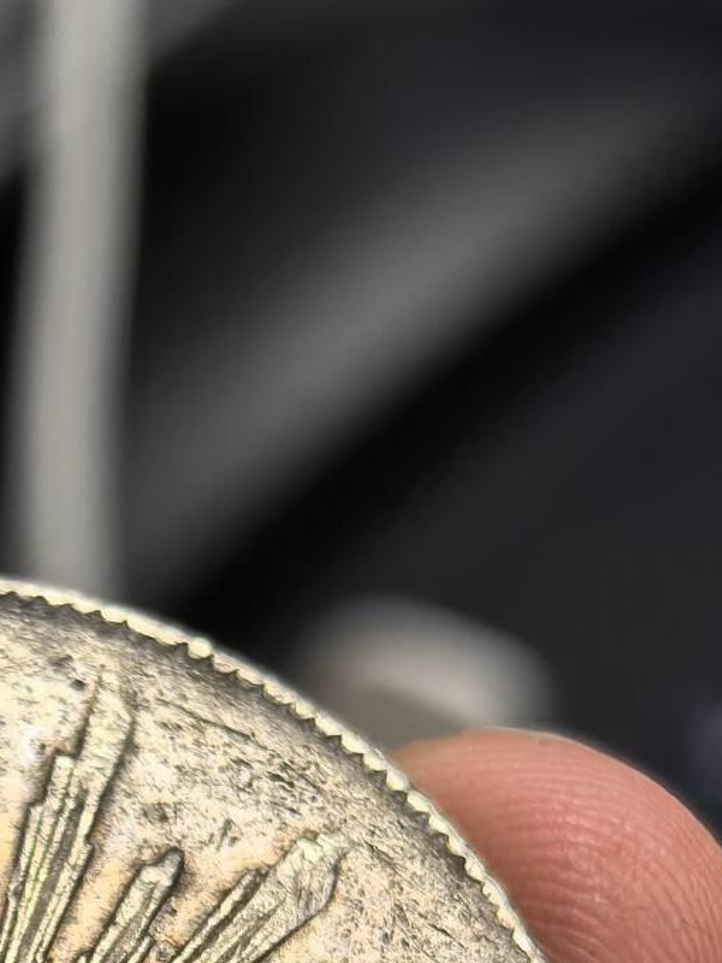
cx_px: -101
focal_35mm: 143
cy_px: 1249
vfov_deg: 13.3
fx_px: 3977
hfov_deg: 10.2
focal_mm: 6.98
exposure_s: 1/100
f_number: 2
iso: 80
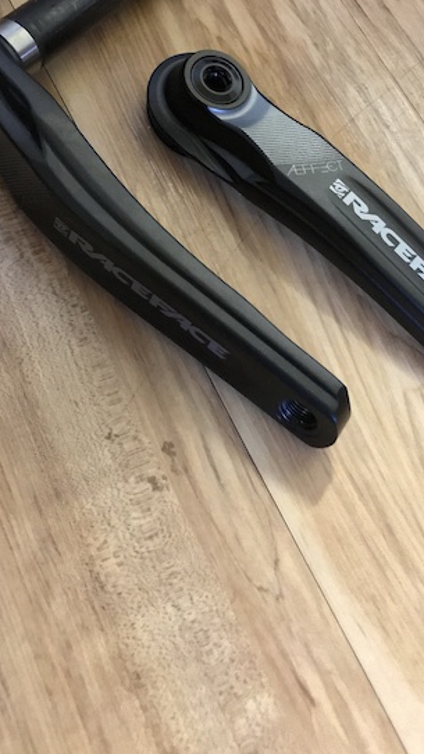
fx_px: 899
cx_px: 278
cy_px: 246
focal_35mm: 45
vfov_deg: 44.7
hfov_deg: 26.4
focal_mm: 3.99
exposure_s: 1/15
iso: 400
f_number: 1.8
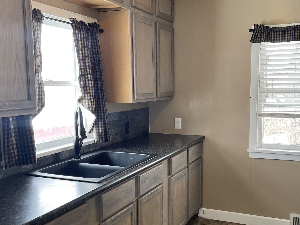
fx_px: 355
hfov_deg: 45.5
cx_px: 179
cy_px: 133
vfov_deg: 35.0
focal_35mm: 41
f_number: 1.6
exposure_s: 1/120
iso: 125
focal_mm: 4.2
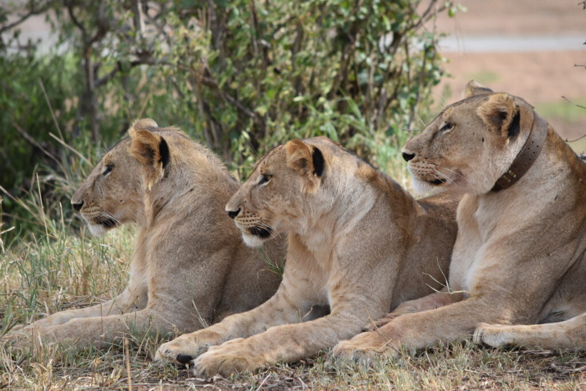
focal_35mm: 300
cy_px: 196
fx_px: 4884
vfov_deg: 4.6
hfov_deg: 6.9
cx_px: 293
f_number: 5.6
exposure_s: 1/500
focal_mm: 200
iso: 200
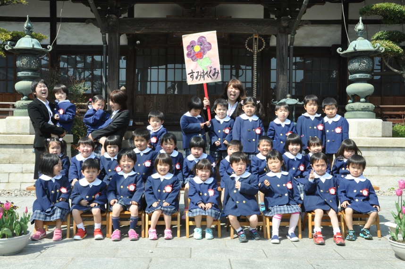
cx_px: 202
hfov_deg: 49.6
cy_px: 134
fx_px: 438
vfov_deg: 34.1
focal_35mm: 39
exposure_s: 1/500
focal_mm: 26
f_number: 11
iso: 800
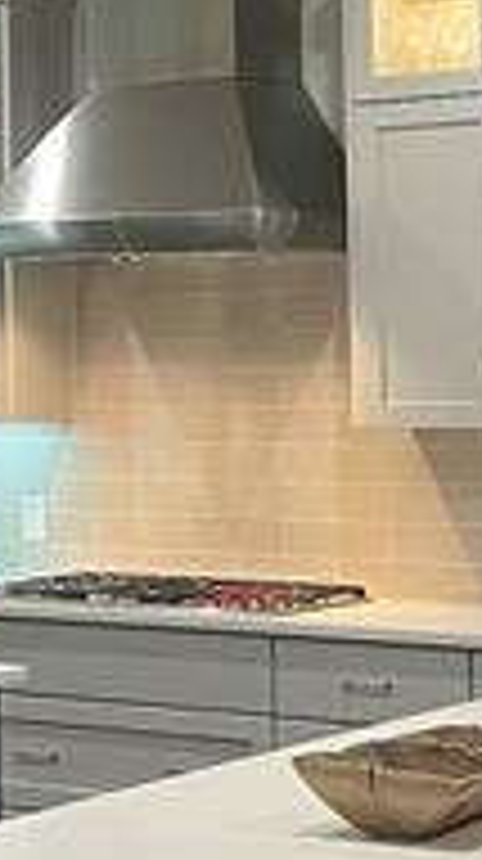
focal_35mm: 114
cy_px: 270
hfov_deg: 10.5
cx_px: -68
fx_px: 2598
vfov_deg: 18.7
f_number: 1.6
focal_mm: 5.1
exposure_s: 1/60
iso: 125
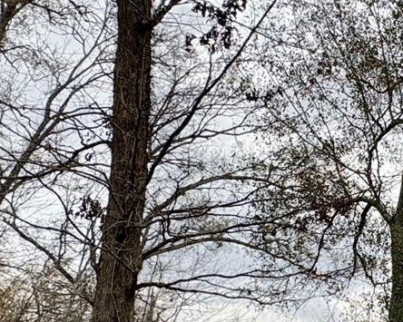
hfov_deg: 27.1
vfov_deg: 24.0
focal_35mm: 63
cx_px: 460
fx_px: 751
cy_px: 240
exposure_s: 1/2342
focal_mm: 2.22
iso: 50
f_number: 2.2
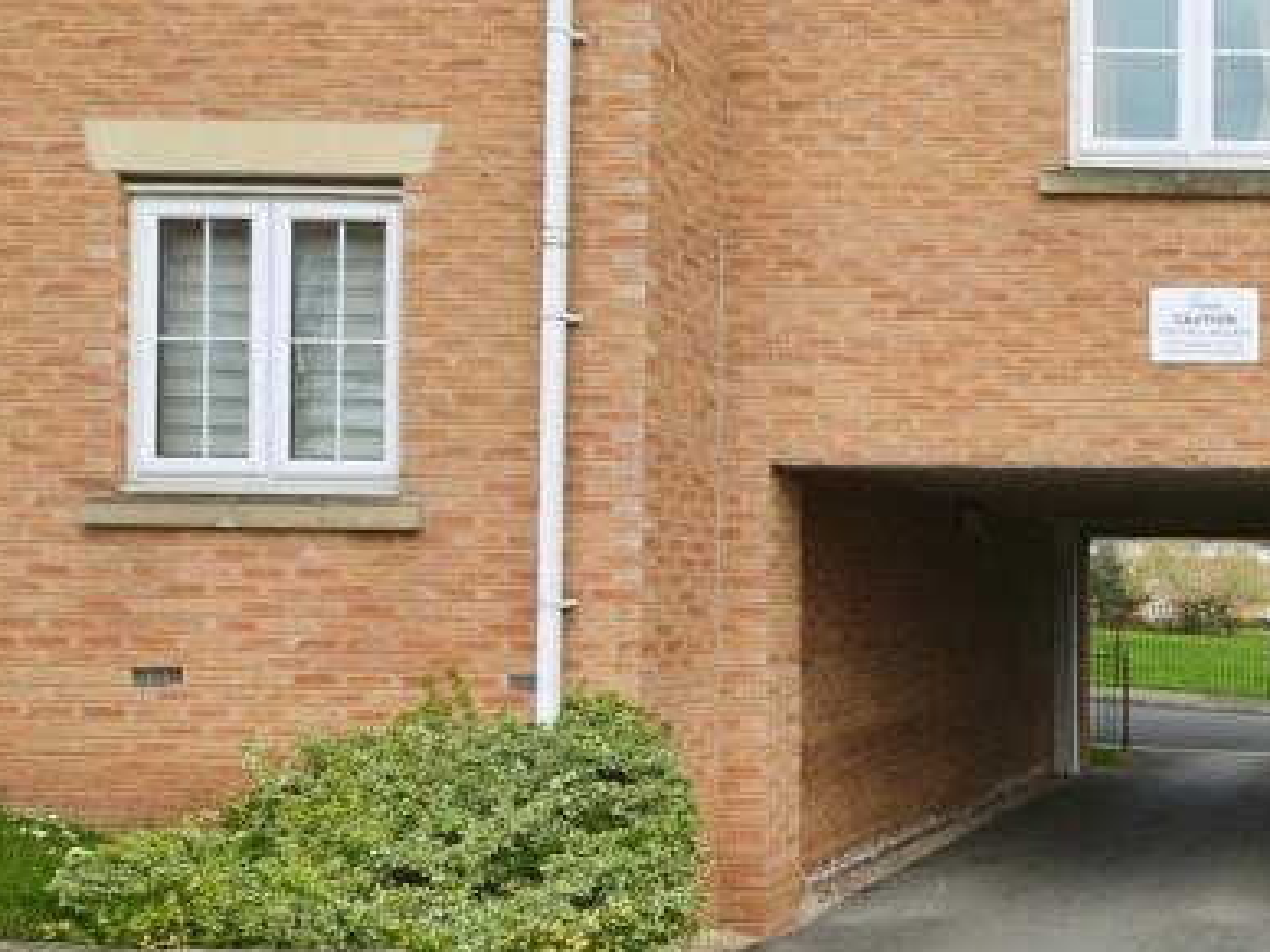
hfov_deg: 38.8
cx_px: 1447
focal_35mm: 38
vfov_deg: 36.6
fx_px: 1394
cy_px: 214
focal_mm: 10
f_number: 7.1
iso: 200
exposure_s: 1/200
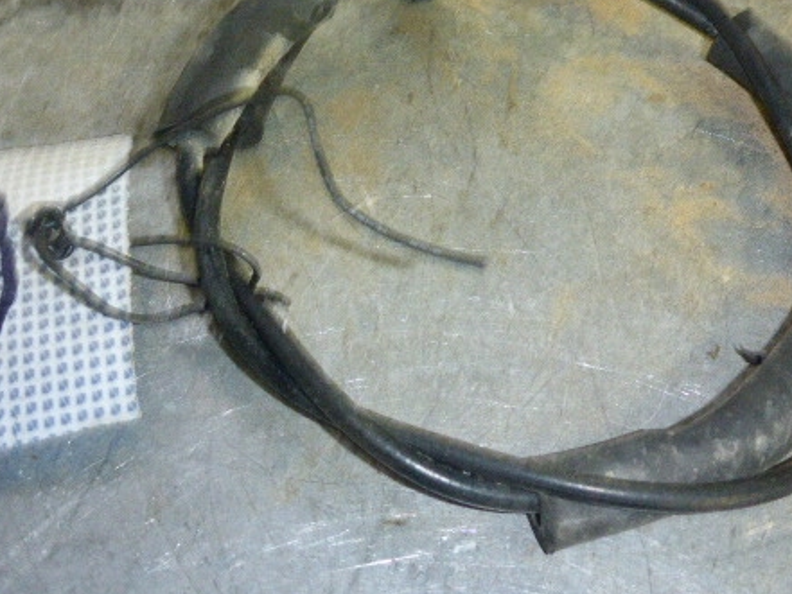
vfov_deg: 31.9
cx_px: 463
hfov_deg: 41.9
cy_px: 192
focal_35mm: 45
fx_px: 1030
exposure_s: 1/60
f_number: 3.5
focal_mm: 5.5
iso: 500
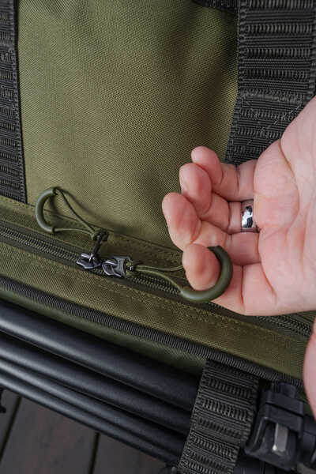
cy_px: 237
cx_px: 158
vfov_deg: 73.7
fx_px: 316
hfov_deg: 53.1
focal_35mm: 24
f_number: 9
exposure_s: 1/100
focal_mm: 24
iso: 250
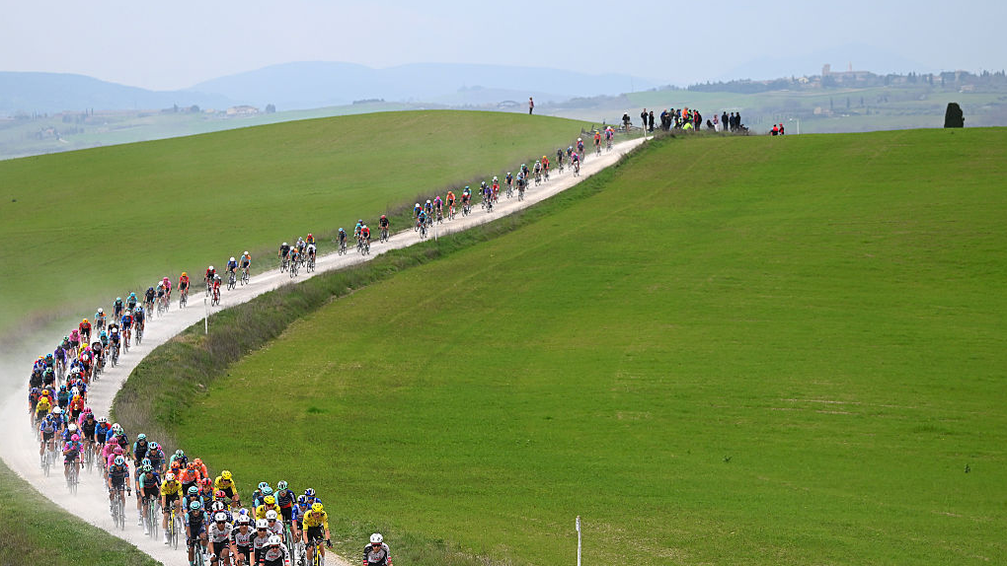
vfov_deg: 7.4
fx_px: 4380
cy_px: 318
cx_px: 504
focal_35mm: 164
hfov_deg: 13.1
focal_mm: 104
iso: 320
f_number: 3.2
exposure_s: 1/2000
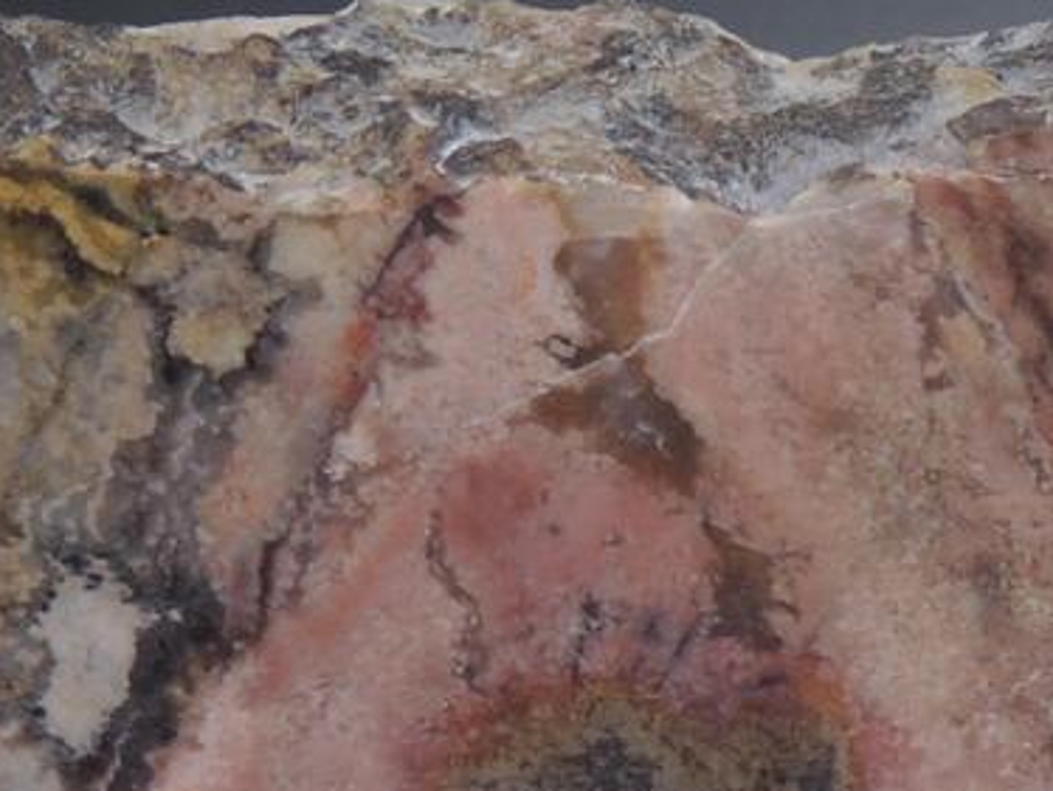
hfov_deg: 16.4
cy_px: 712
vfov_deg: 12.6
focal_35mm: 117
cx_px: 1104
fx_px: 3561
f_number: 5.7
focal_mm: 6.2
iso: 100
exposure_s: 1/320
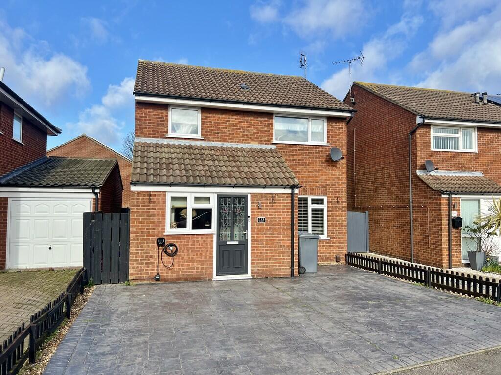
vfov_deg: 53.1
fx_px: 376
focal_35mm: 26
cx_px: 250
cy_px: 188
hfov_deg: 67.3
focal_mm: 5.7
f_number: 1.5
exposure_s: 1/3356
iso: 50
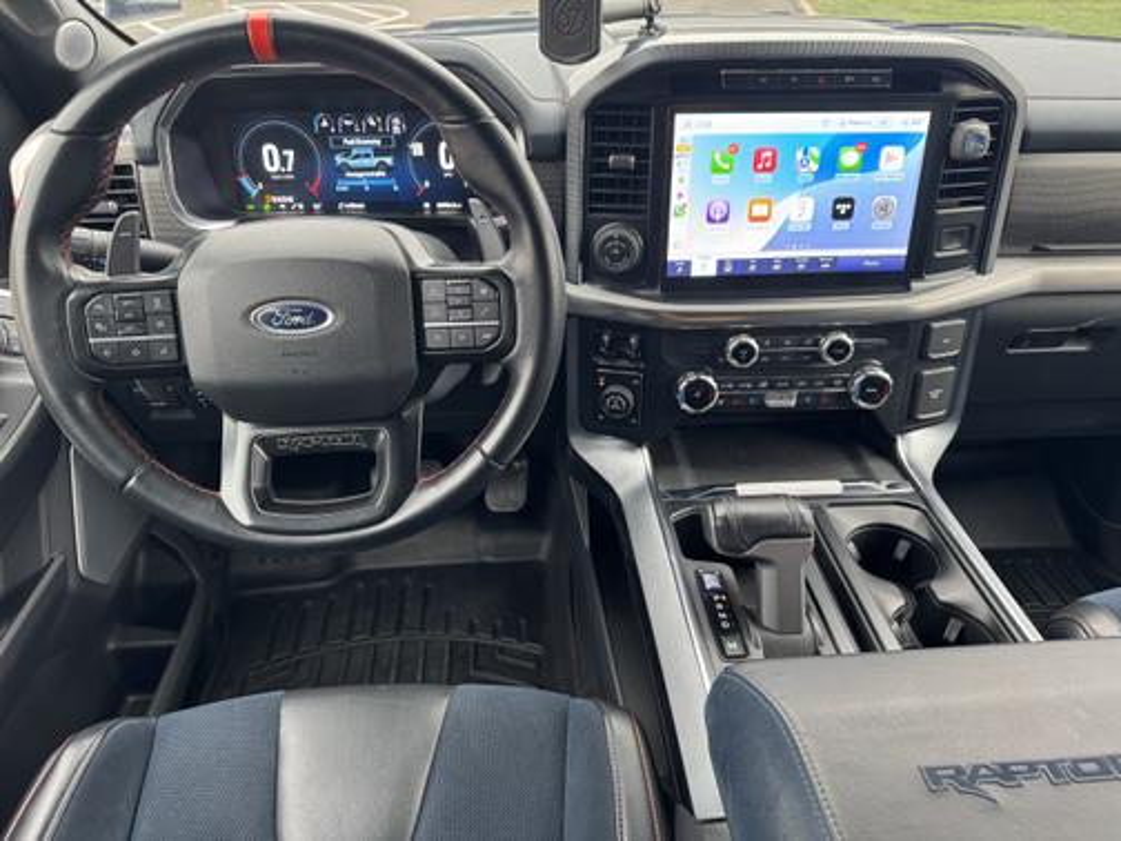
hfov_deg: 71.6
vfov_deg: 56.8
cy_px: 420
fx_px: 777
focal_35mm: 24
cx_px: 560
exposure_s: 1/68
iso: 200
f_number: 1.78
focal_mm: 6.76
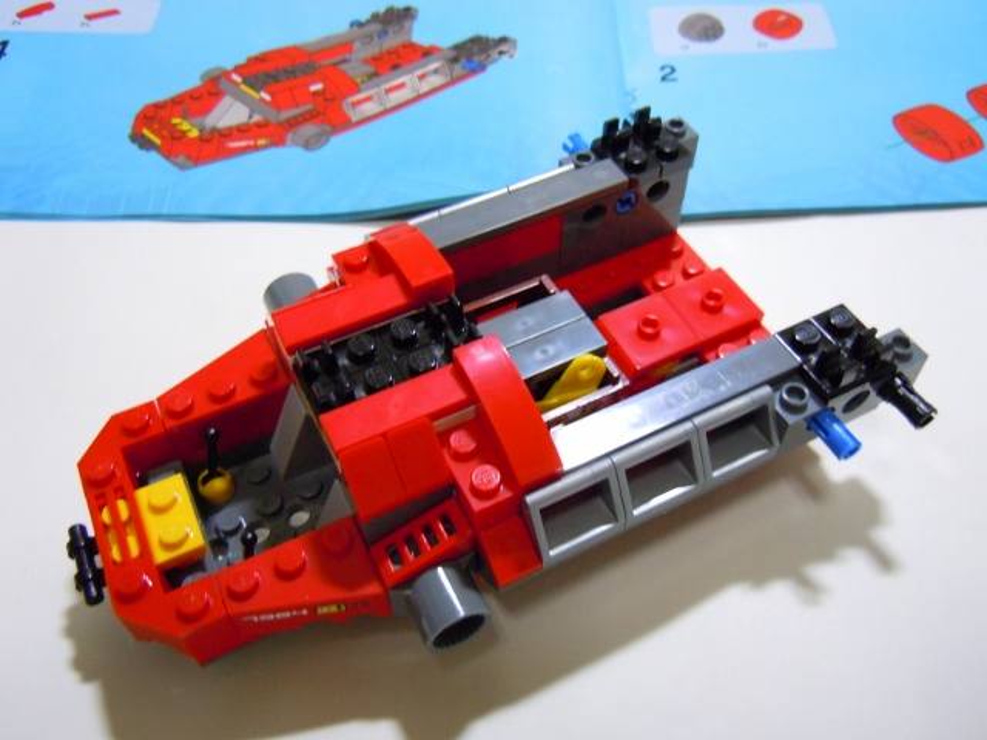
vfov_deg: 46.8
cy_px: 370
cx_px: 494
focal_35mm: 30
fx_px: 855
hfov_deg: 60.0
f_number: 3.5
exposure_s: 1/13
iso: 400
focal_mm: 5.4
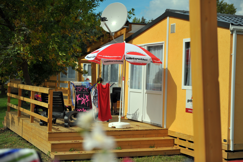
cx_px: 122
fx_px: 472
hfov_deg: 28.9
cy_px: 81
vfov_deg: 19.4
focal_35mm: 70
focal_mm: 70
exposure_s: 1/4000
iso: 200
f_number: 2.8
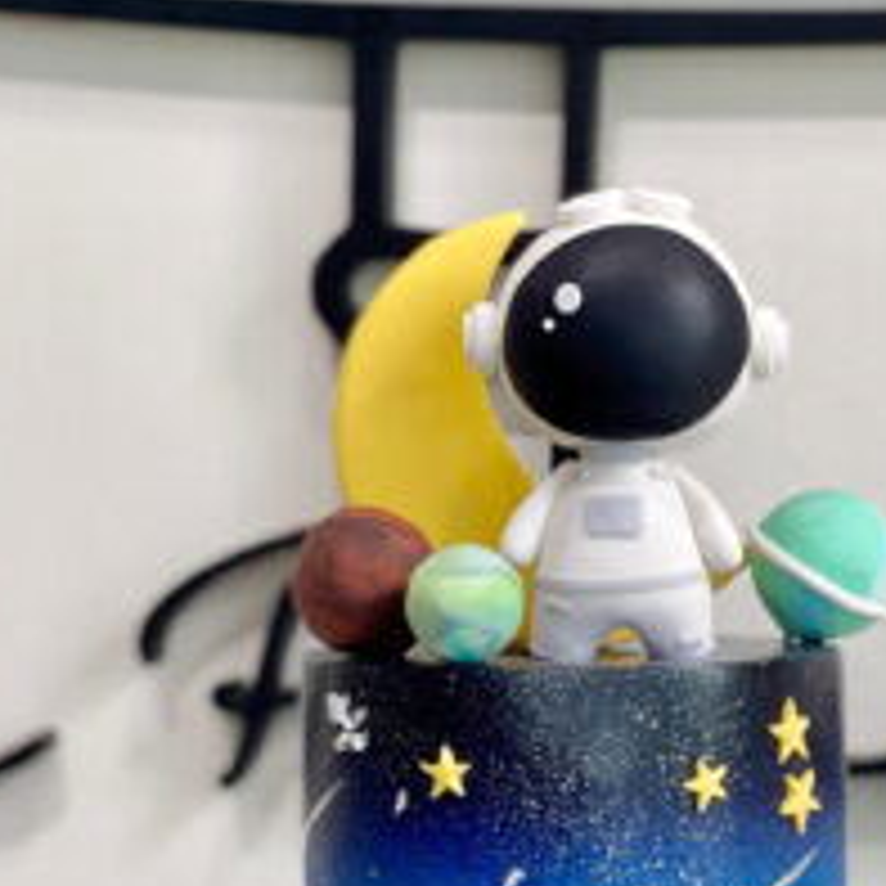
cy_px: 1140
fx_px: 4431
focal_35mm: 153
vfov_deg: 11.1
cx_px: 553
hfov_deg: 11.4
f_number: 2.2
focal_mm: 7.5
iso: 100
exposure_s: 1/100
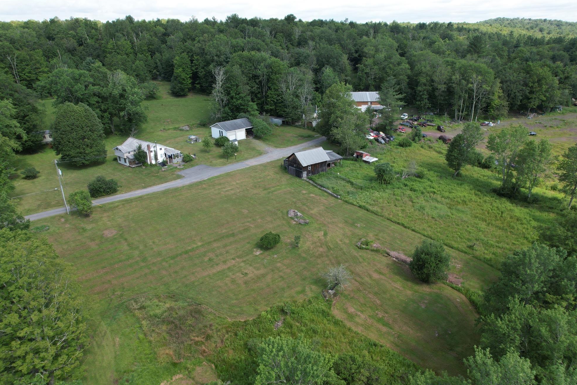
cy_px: 197
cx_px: 291
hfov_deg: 76.1
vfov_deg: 55.1
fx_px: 369
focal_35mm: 23
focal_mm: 8.38
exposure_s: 1/725
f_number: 2.8
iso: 130
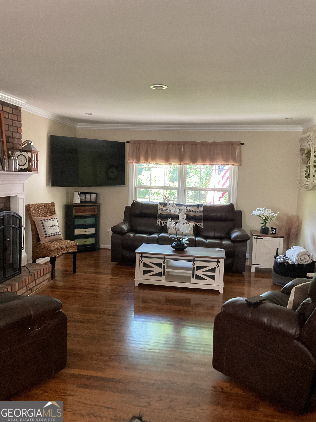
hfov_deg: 48.2
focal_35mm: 29
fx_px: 353
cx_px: 158
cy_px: 211
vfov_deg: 61.7
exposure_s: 1/60
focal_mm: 3
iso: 200
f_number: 1.8
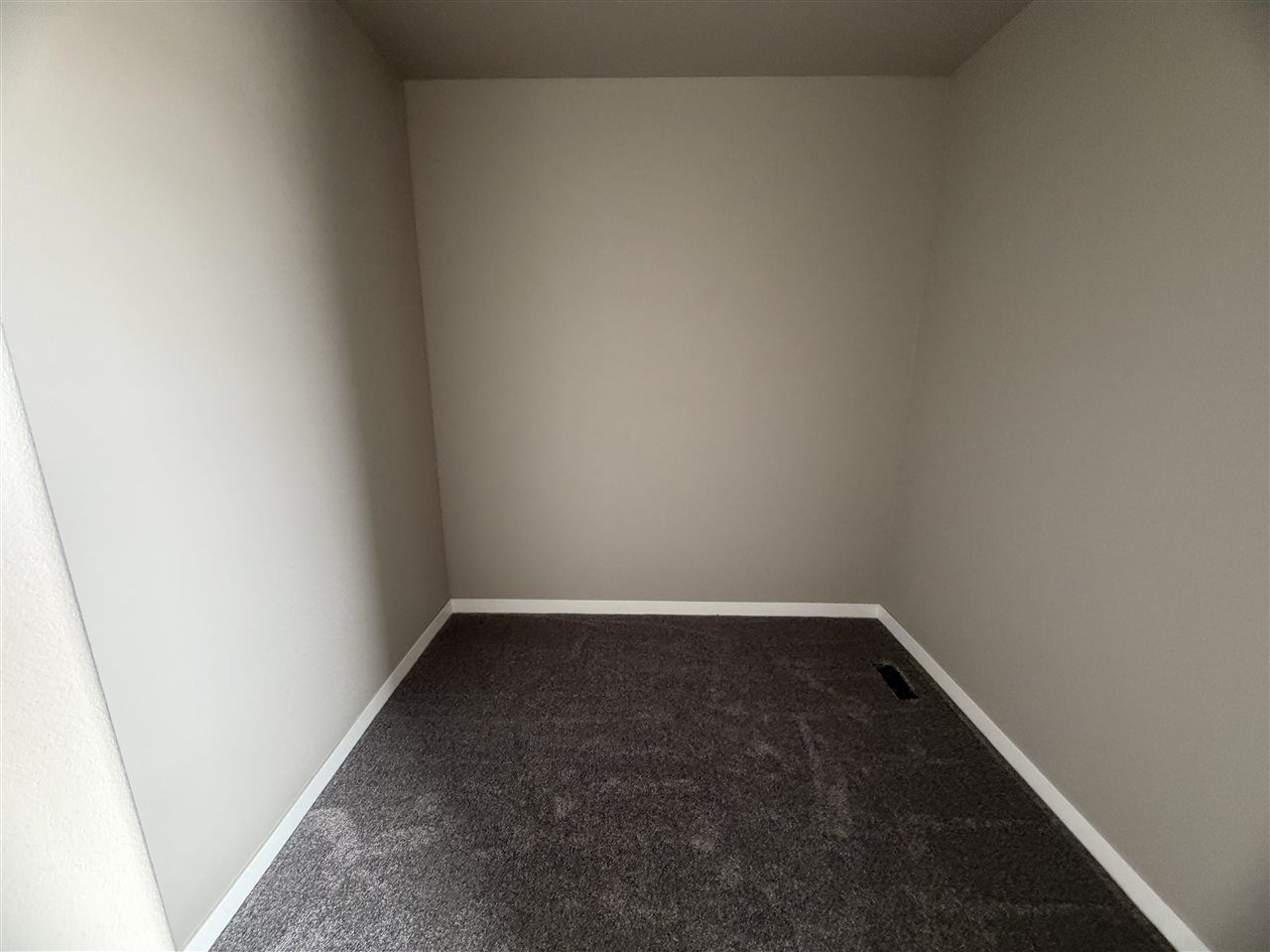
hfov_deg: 102.1
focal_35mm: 14
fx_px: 513
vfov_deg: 85.6
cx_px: 635
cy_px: 476
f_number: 2.2
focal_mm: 2.22
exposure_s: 1/69
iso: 320
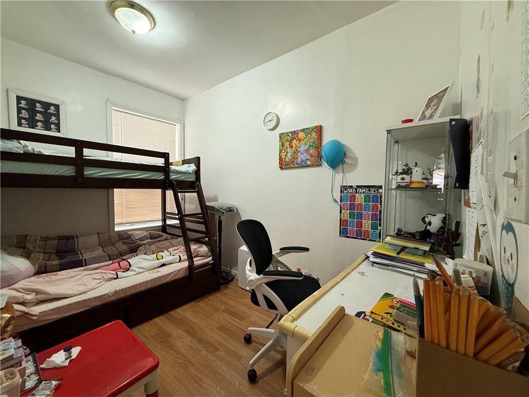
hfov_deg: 102.1
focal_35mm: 14
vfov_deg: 85.7
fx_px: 214
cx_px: 264
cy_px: 198
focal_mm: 2.22
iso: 400
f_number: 2.2
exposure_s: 1/60
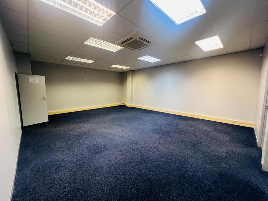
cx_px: 134
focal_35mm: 13
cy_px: 100
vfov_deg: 89.9
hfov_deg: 106.2
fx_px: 101
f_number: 1.8
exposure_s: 1/50
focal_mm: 1.57
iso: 200
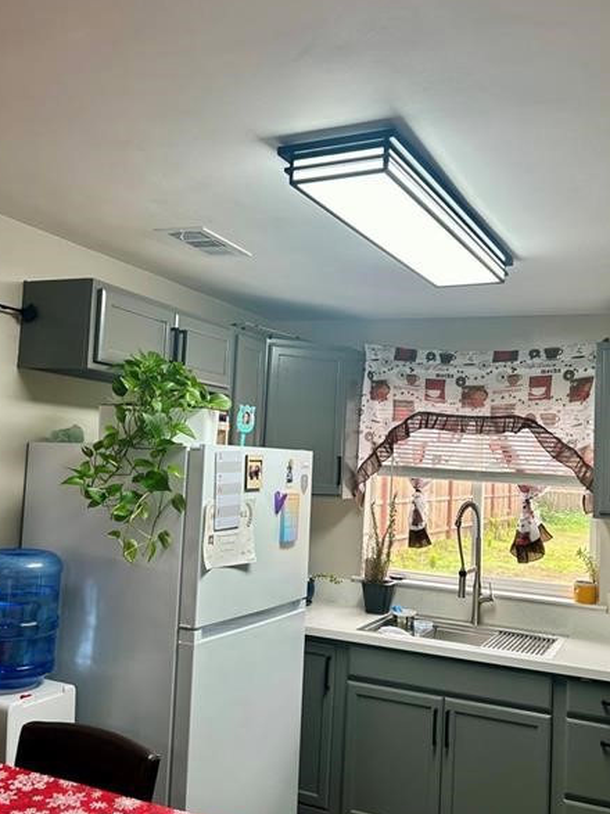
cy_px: 406
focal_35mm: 34
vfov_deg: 54.0
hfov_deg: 41.7
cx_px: 334
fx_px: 799
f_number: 1.5
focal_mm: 5.7
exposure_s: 1/120
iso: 64
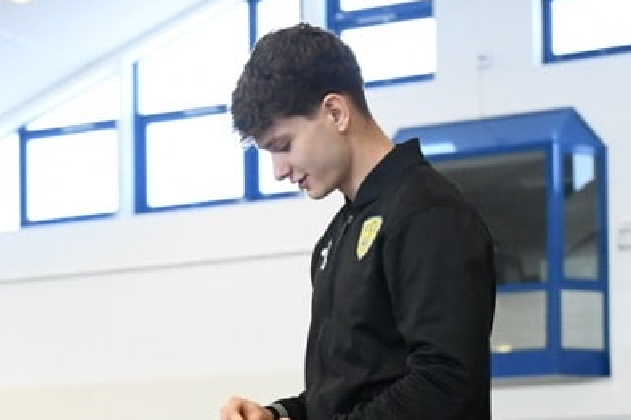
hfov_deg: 15.5
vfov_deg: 10.3
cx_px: 29
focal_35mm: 130
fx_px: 2277
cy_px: 527
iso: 5000
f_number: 2.8
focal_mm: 40
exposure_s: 1/640
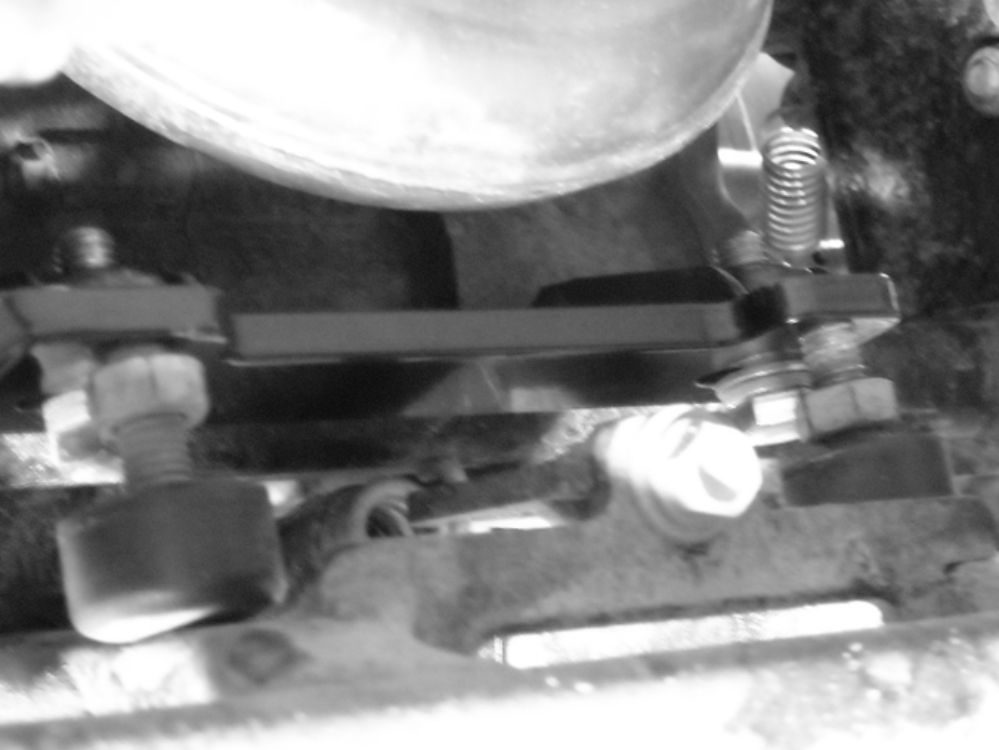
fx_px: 2597
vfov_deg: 16.4
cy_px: 370
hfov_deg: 21.8
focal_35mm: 90
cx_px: 476
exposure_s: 1/5
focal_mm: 12.3
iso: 800
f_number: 3.9
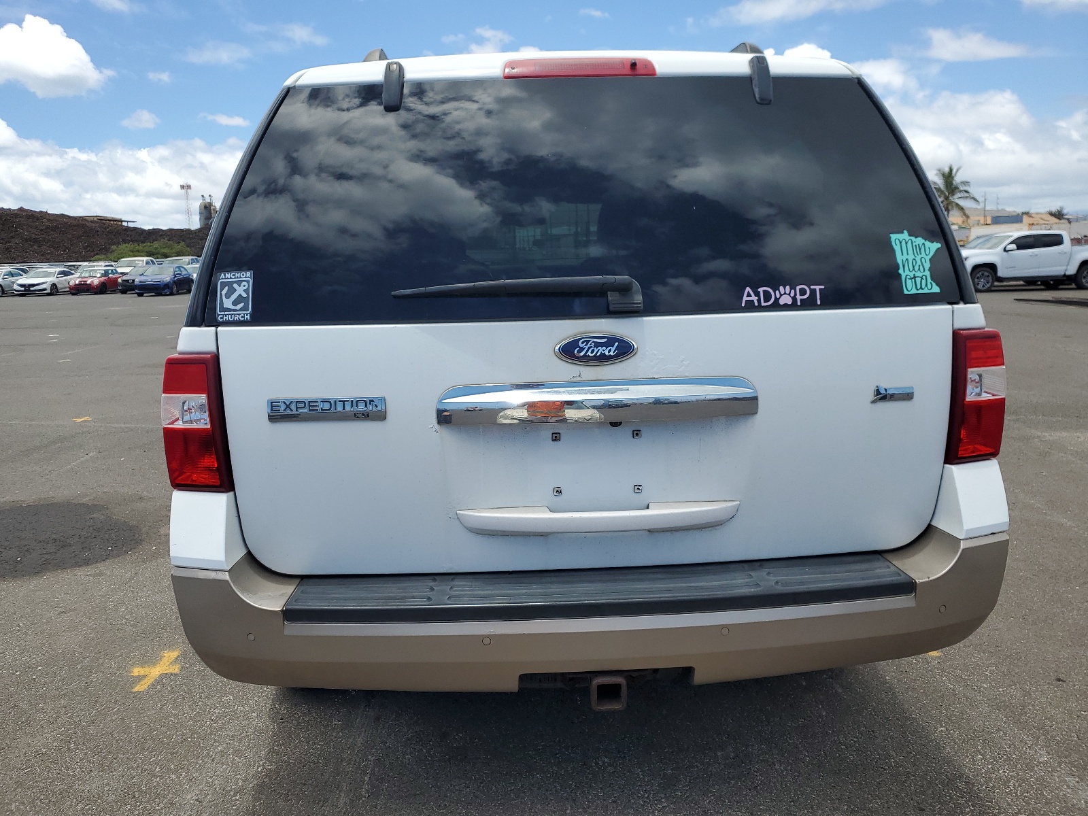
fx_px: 817
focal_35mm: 26
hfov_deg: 67.3
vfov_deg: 53.1
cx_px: 544
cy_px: 408
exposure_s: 1/3333
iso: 50
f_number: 1.5
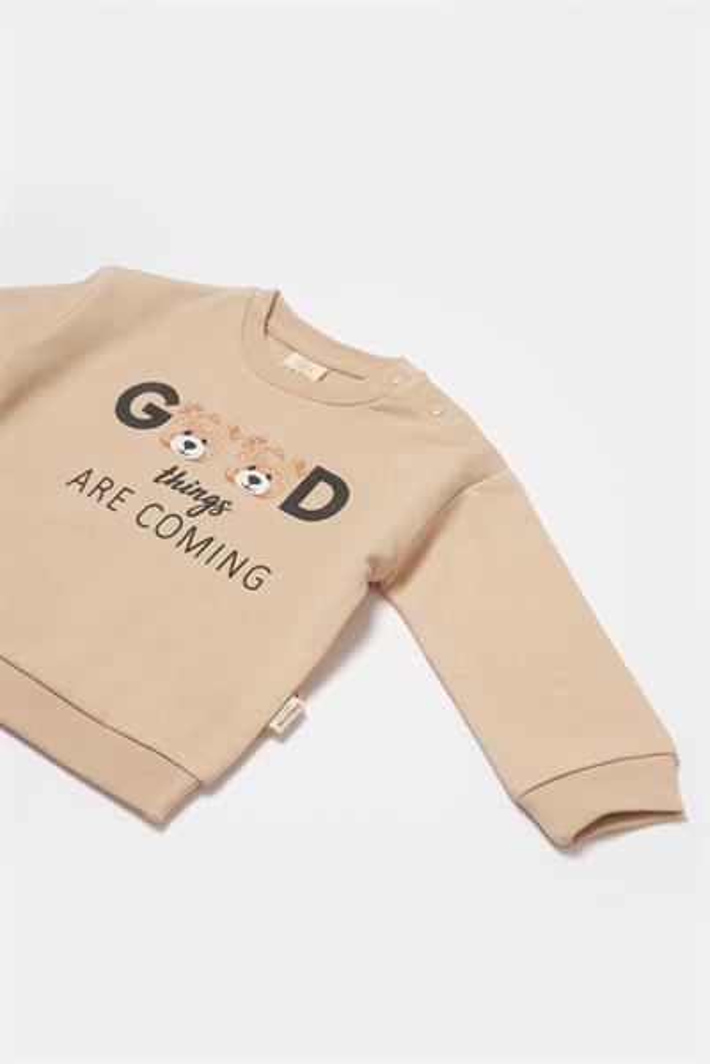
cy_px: 532
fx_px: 1804
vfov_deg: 32.9
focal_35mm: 61
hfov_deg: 22.3
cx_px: 355
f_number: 11
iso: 125
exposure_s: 1/125
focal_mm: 40.7
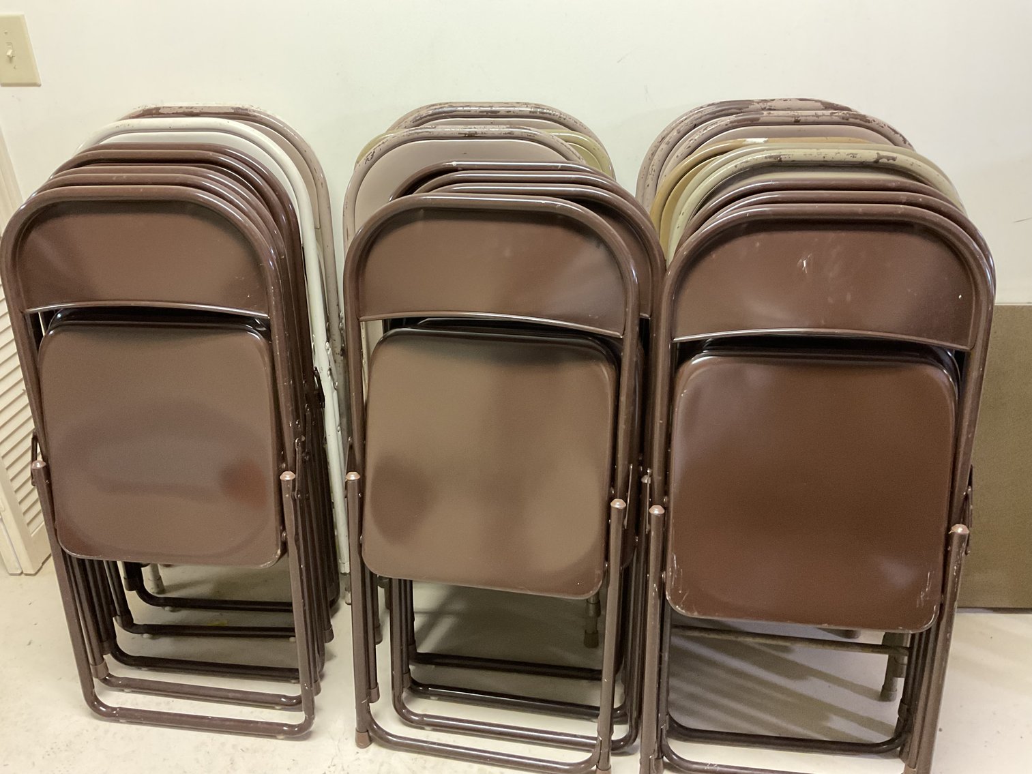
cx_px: 516
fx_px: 865
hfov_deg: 61.7
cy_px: 387
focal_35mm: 29
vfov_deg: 48.2
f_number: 1.8
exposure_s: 1/40
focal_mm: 3
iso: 250
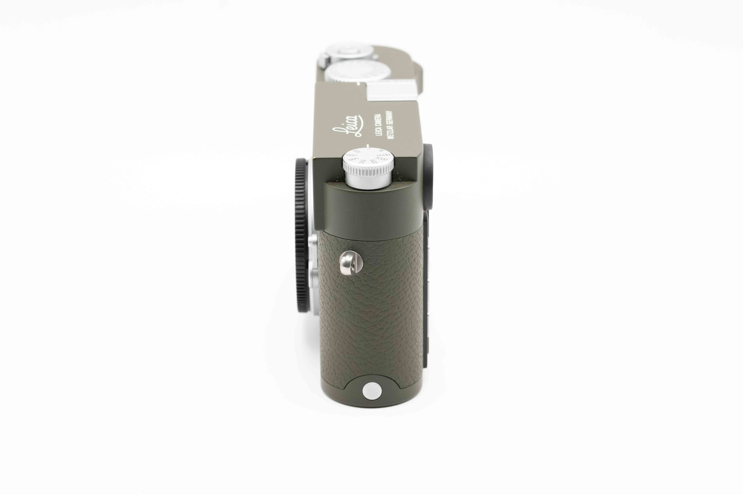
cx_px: 372
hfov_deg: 22.6
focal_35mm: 90
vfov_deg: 15.2
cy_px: 248
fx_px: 1857
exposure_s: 1/160
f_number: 11
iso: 3200
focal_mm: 90
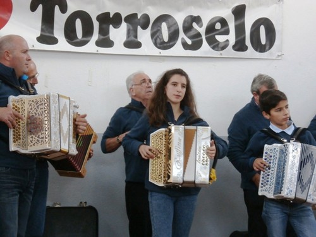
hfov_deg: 20.2
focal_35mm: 97
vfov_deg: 15.2
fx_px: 885
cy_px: 118
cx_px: 158
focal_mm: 17.34
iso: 400
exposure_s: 1/40
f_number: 4.9
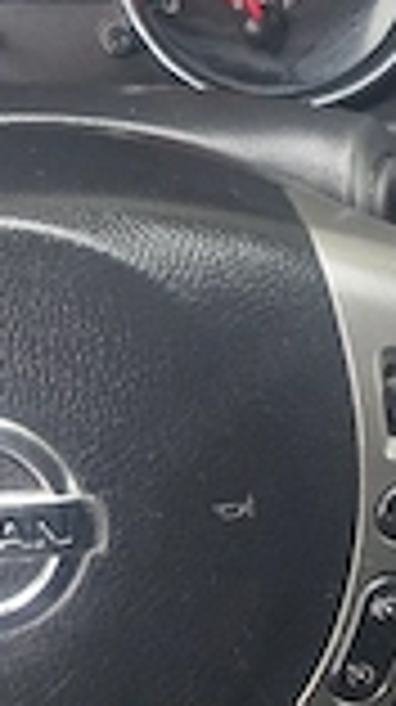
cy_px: 49
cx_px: 36
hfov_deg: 15.9
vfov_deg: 27.1
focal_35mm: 75
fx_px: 1404
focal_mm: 4
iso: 160
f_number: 1.8
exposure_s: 1/100
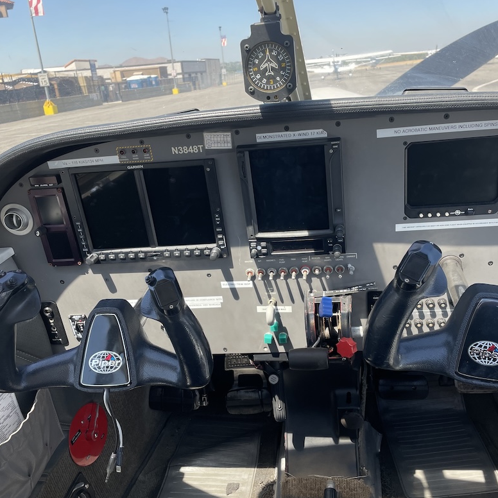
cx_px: 271
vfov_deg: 51.1
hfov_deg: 51.0
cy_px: 250
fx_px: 521
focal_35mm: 32
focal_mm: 4.2
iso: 32
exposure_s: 1/537
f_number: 1.6
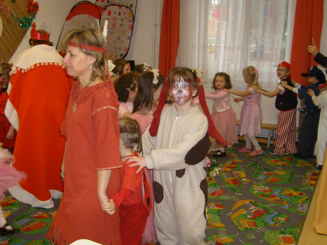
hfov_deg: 43.8
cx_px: 179
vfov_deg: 33.6
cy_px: 123
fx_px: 406
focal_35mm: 43
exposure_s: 1/45
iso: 100
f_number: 2.8
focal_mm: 5.8
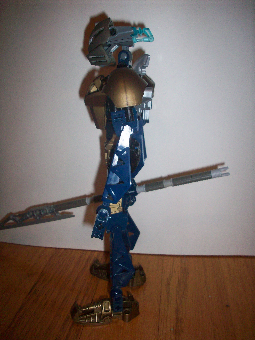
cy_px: 170
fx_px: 363
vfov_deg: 50.1
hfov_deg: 38.7
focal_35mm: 37
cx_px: 128
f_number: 2.8
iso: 160
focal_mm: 6.2
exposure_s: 1/64
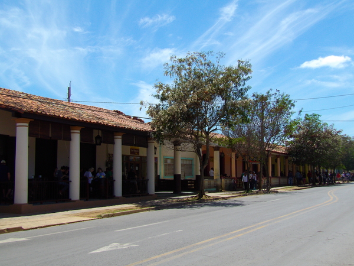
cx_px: 177
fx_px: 440
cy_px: 133
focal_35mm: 43
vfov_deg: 33.6
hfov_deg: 43.9
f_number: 3.4
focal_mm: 7.6
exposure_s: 1/1250
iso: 100
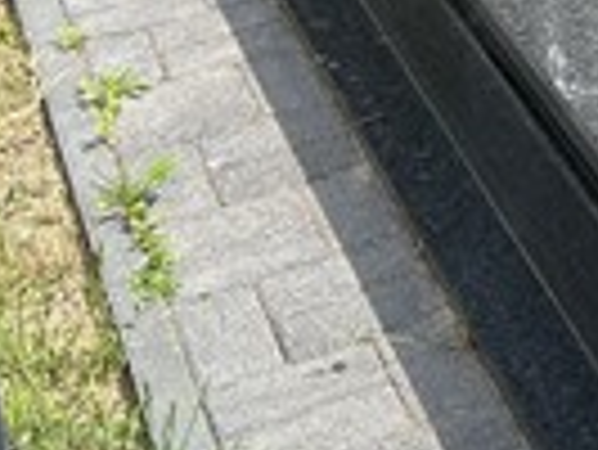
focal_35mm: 118
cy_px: -212
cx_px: 1081
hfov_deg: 14.6
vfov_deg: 12.0
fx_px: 2040
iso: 50
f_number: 1.5
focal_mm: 5.7
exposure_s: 1/1972
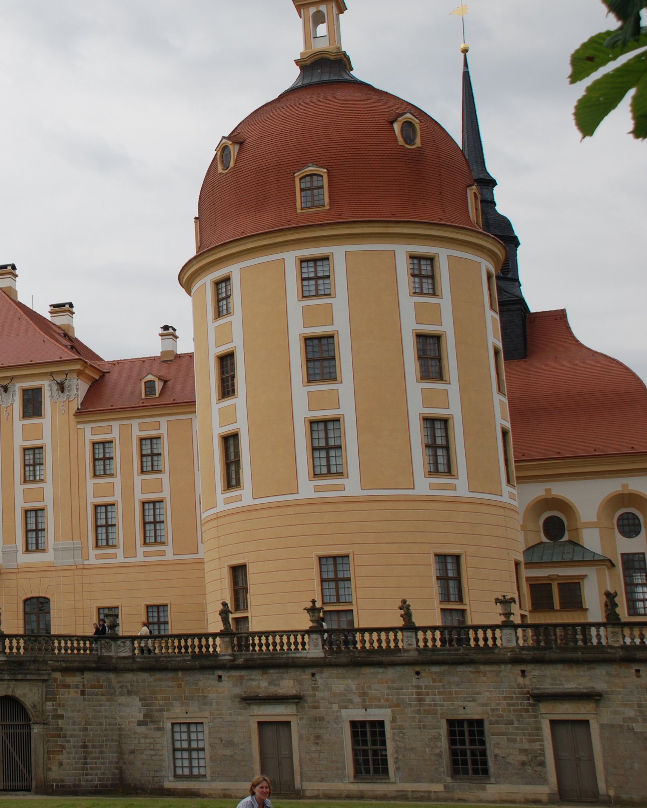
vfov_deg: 27.1
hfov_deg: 20.8
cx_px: -64
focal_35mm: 70
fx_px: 1676
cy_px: 343
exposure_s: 1/250
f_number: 8
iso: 100
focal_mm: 28
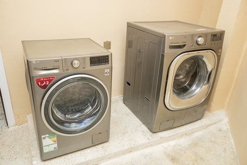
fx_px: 206
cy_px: 82
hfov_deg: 61.9
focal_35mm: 30
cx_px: 124
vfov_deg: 43.6
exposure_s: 1/200
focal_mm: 30
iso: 320
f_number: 4
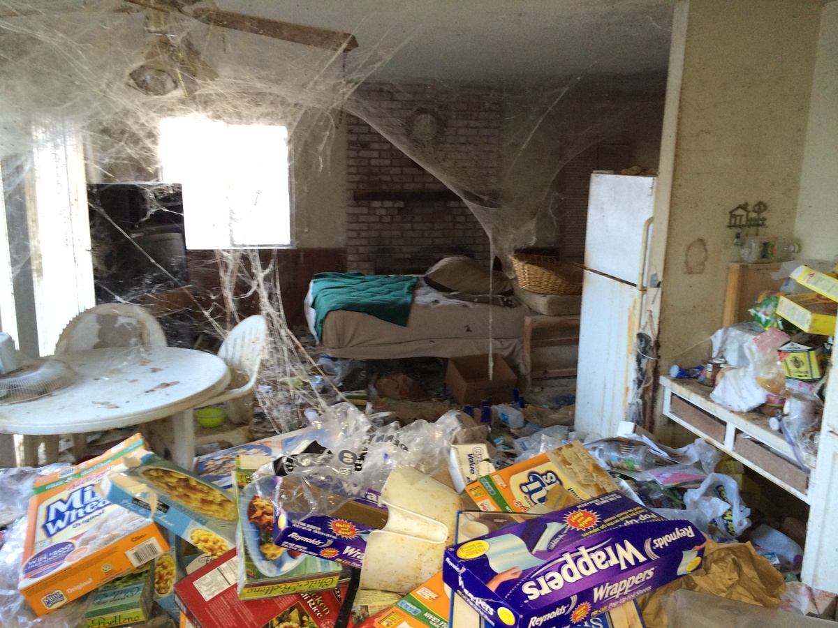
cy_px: 314
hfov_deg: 60.0
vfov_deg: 46.8
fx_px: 726
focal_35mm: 30
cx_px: 419
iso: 160
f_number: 2.2
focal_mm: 4.12
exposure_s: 1/30
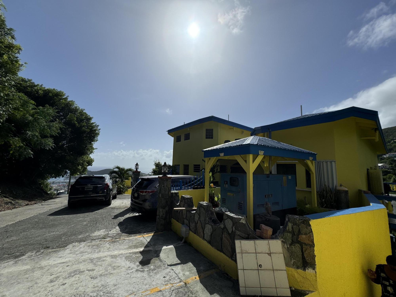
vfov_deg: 85.7
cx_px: 198
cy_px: 148
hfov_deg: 102.1
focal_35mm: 14
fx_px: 160
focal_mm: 2.22
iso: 40
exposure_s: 1/4630
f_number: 2.2
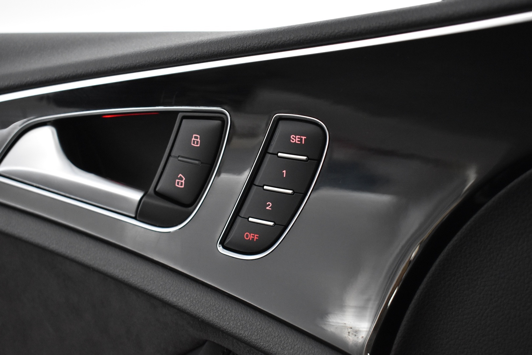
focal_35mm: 54
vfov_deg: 25.1
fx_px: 798
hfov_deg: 36.9
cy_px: 178
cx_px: 266
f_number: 4.8
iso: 3200
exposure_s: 1/60
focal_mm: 36
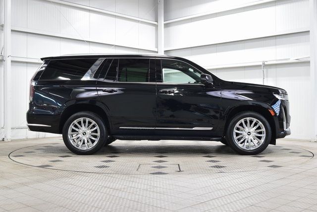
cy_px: 106
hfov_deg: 45.0
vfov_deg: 30.9
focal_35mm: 44
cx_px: 158
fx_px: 383
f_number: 6.3
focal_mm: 29
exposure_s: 1/15
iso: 800
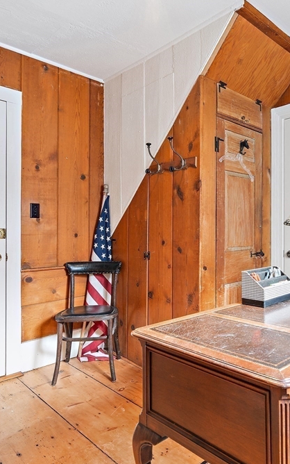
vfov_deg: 72.5
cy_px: 230
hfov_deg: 48.0
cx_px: 206
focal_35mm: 25
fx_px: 316
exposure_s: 1.3
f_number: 8
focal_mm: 16
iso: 160
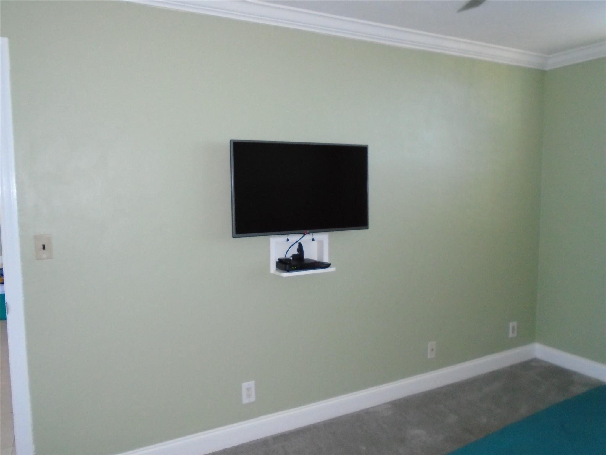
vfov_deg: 53.1
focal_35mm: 26
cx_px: 303
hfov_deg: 67.3
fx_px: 455
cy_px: 228
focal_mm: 4.6
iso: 400
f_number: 3.2
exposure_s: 1/30
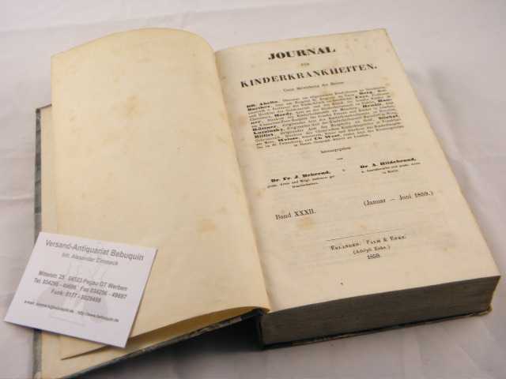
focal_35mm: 47
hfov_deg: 40.4
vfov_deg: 30.9
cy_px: 190
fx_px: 687
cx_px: 253
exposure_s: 1/50
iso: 100
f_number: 3.9
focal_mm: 8.6
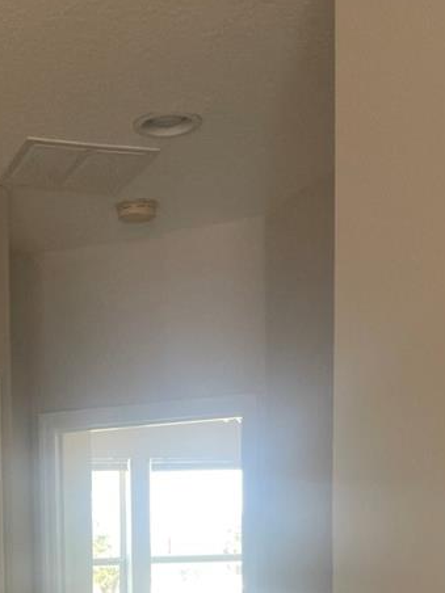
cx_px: 68
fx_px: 1183
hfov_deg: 21.0
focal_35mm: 69
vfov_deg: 25.8
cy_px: 669
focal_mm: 4.2
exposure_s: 1/121
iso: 100
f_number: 1.6
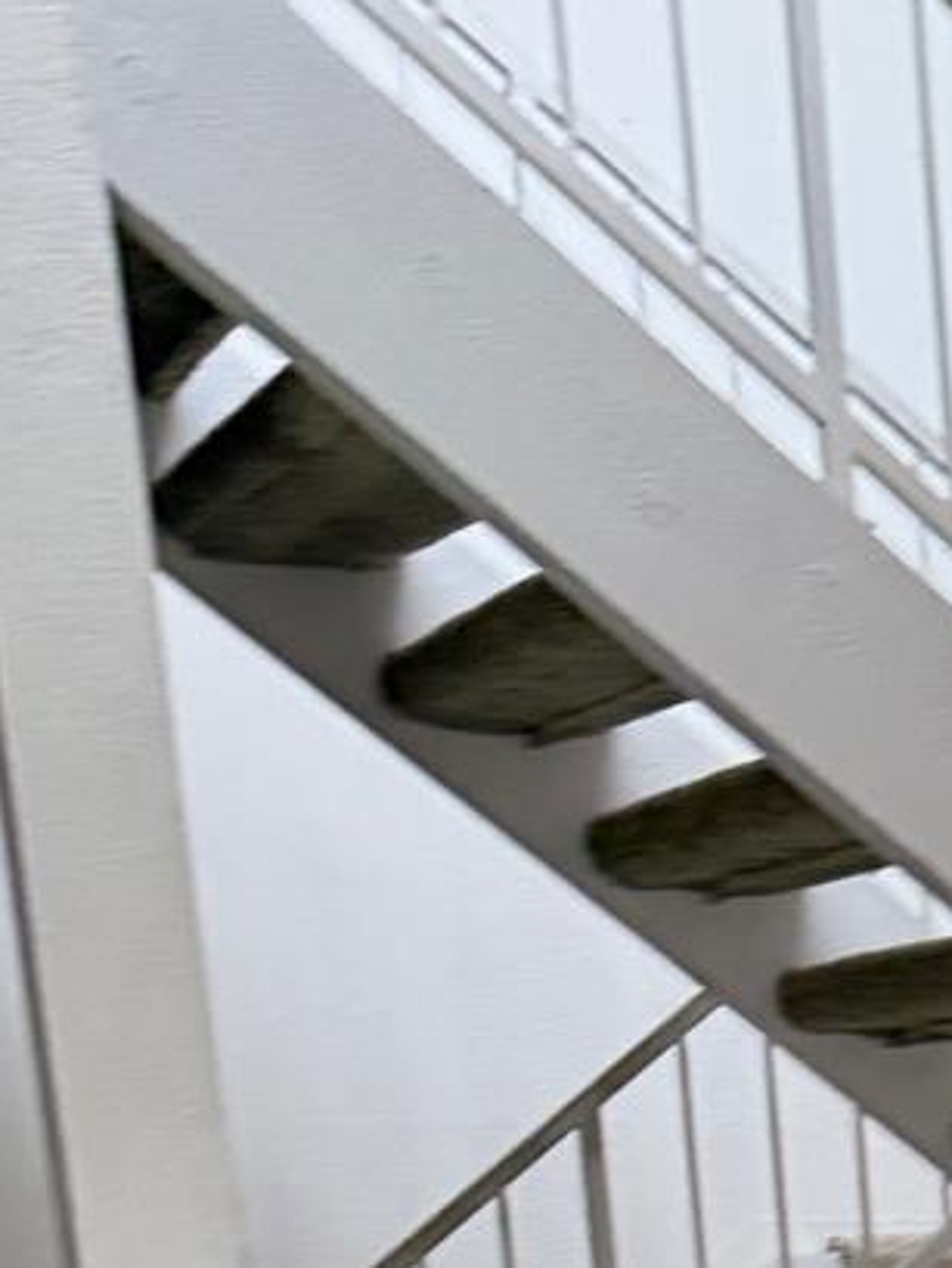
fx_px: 3225
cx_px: 1592
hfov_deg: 15.0
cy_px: 2119
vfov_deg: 18.5
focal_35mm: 88
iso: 320
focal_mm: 6.76
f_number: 1.78
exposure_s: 1/60
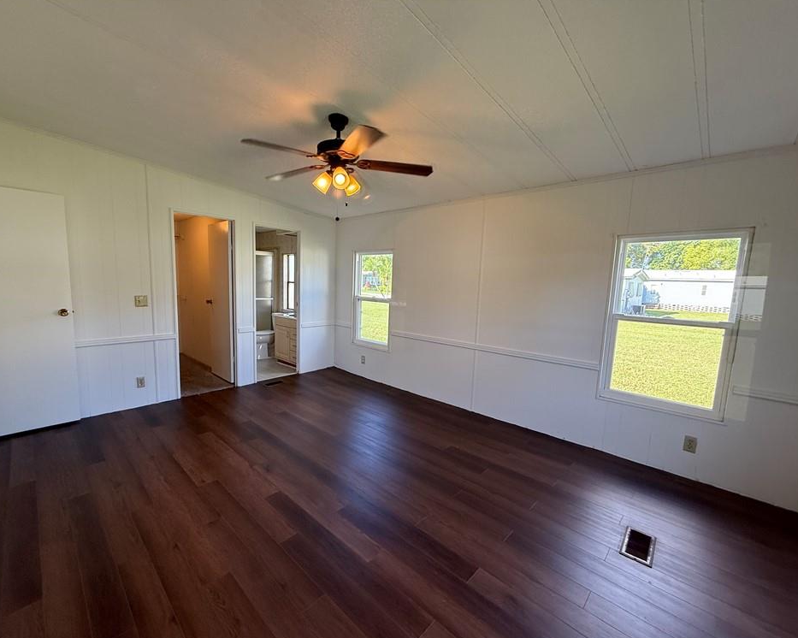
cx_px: 372
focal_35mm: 15
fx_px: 354
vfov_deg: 84.0
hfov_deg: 96.7
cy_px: 322
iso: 160
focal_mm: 2.22
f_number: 2.2
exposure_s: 1/120
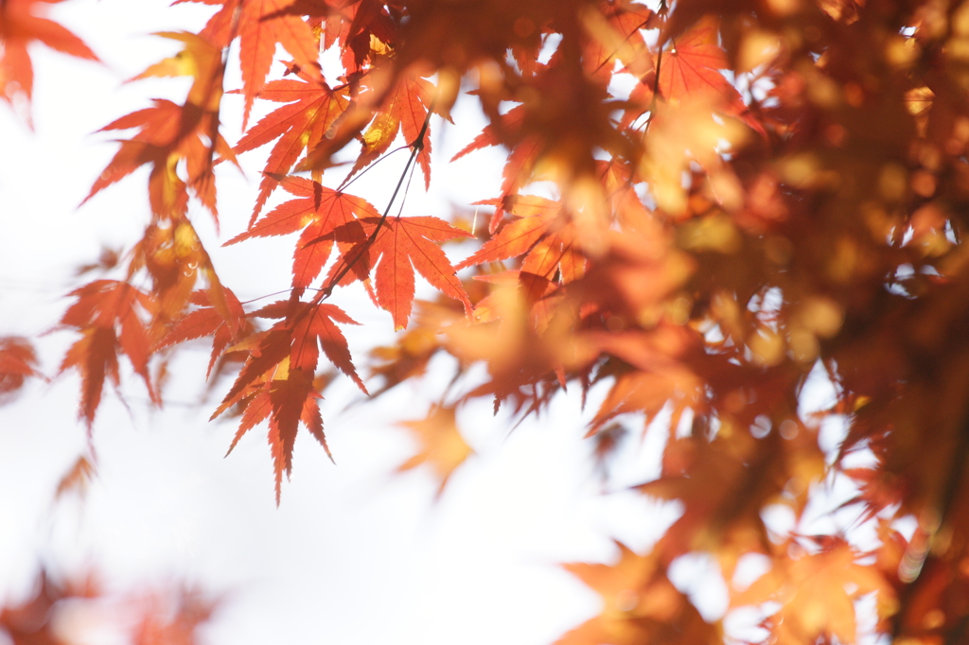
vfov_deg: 3.1
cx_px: 484
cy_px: 322
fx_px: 12108
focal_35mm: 450
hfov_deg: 4.6
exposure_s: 1/2000
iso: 200
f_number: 5.6
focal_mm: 300
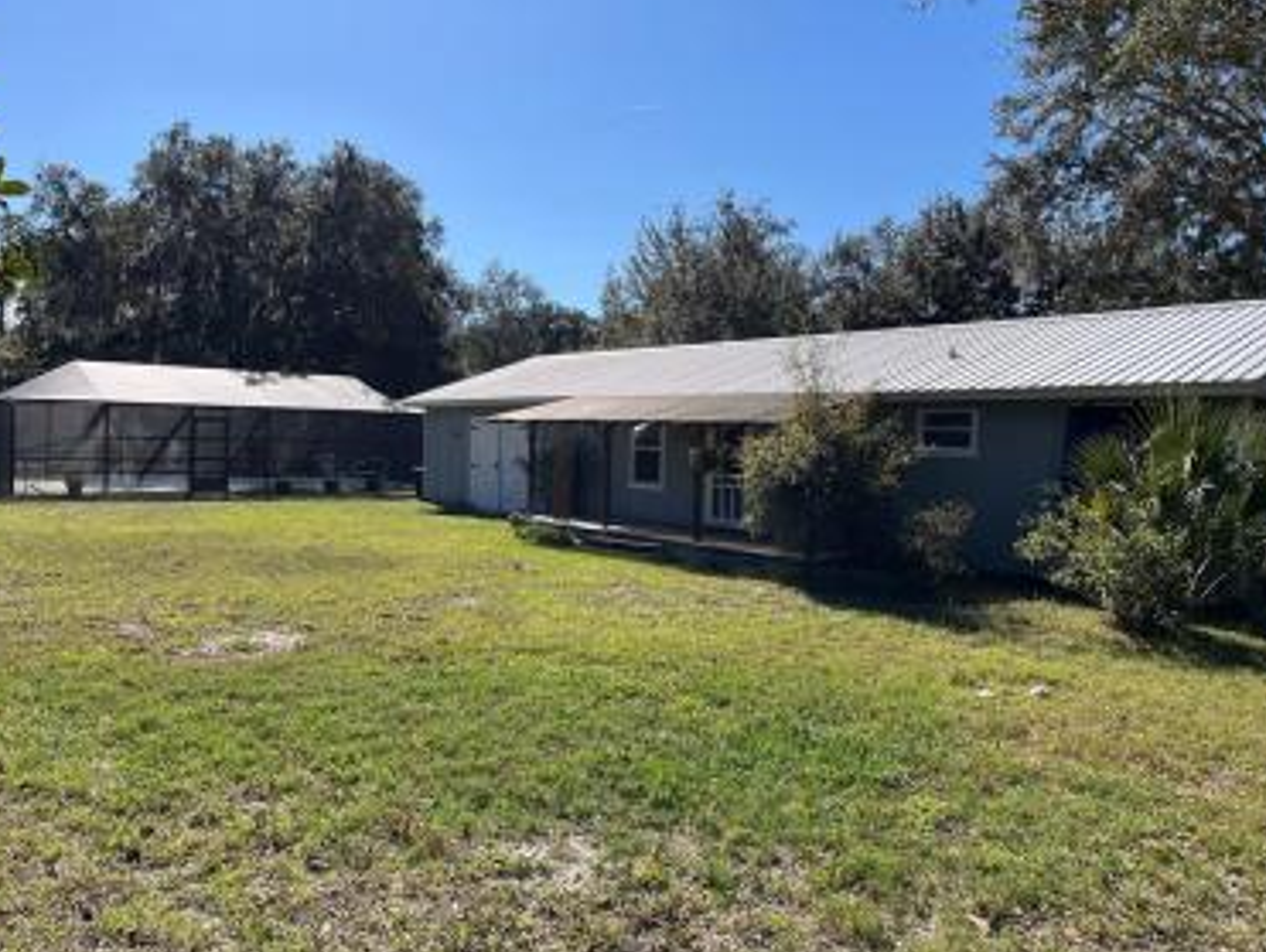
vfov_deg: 49.8
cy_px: 454
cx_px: 635
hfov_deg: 63.4
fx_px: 1025
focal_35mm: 28
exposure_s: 1/4016
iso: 50
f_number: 1.6
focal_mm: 5.1
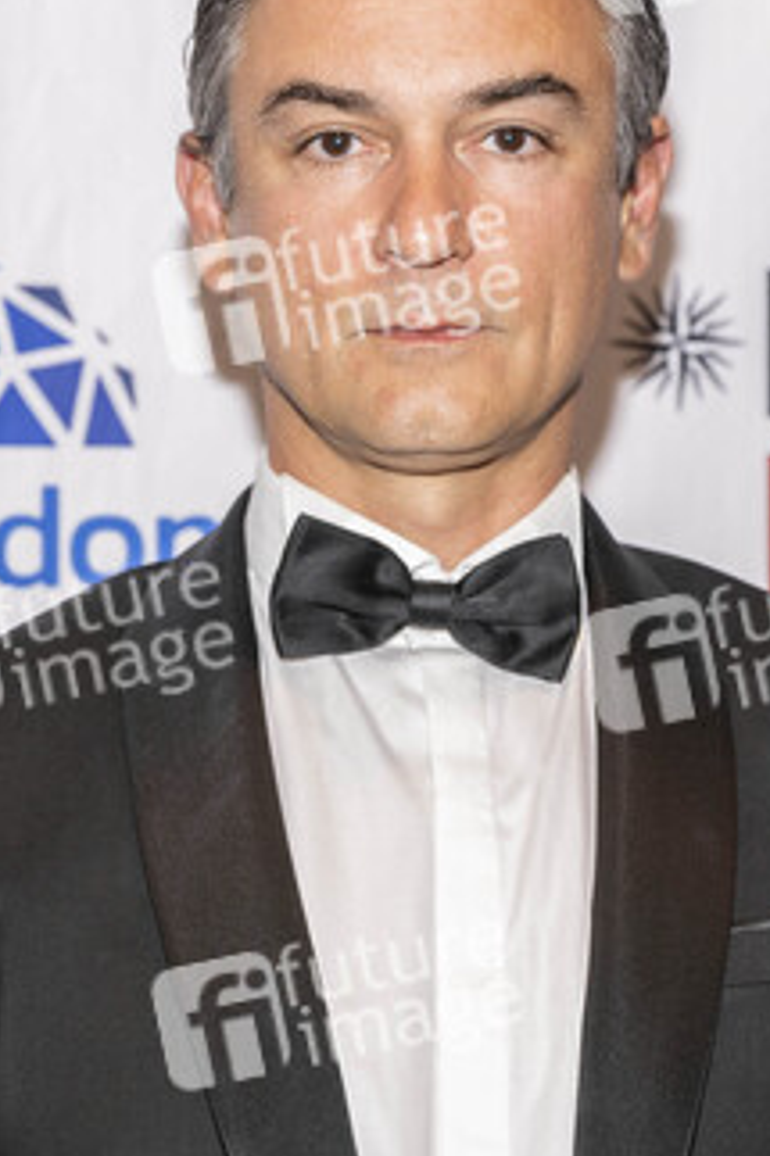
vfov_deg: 17.1
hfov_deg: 11.4
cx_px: 441
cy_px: 469
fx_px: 3854
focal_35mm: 120
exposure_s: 1/200
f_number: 5.6
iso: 800
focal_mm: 97
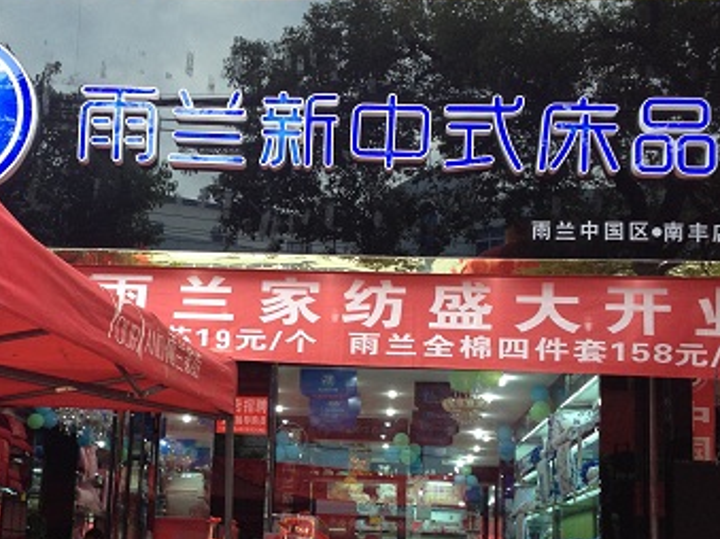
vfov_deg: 23.5
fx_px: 1289
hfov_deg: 31.1
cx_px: 293
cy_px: 380
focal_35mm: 62
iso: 64
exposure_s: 1/60
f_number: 2.4
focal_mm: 4.28
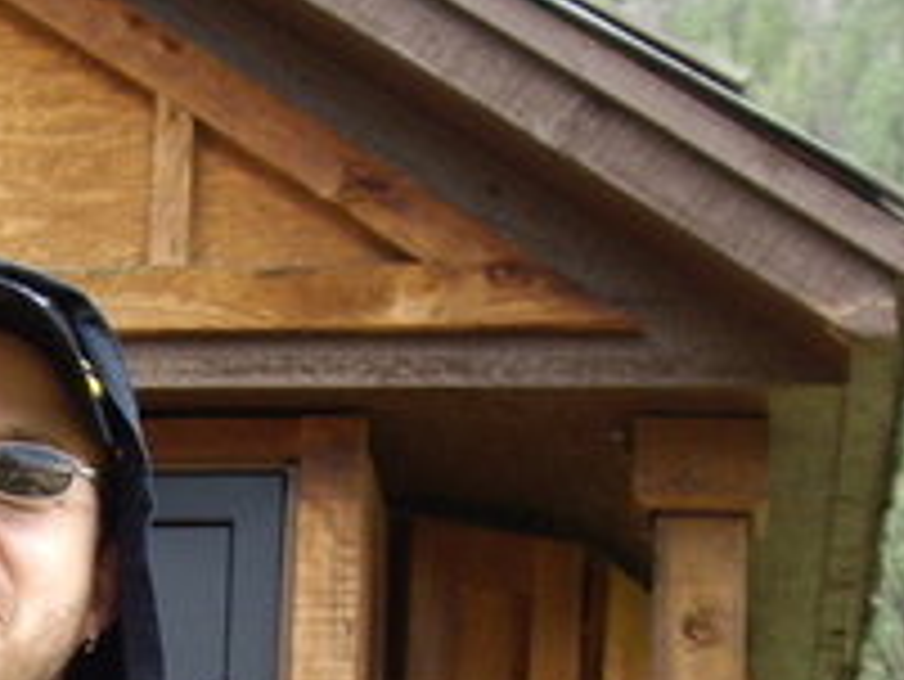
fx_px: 3162
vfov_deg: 11.9
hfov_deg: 15.9
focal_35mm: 121
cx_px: -22
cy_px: 887
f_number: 2.7
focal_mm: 6.2
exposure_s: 1/60
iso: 100
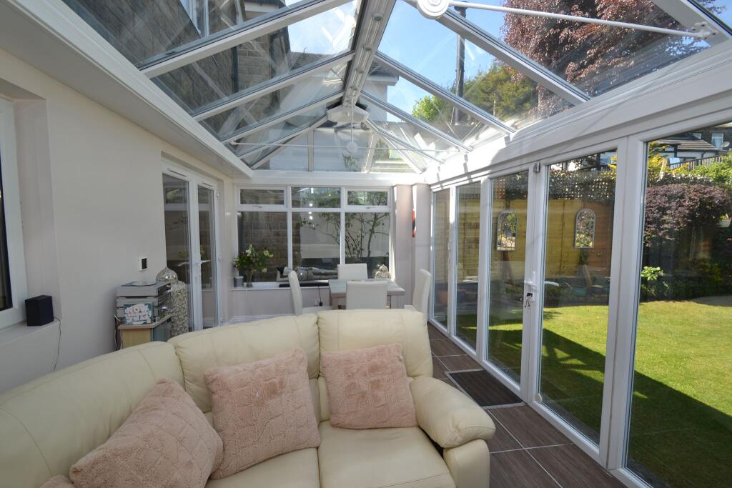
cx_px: 366
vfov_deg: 77.3
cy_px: 244
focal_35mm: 15
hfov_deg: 100.4
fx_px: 305
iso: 110
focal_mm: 10
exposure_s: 1/125
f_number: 5.6
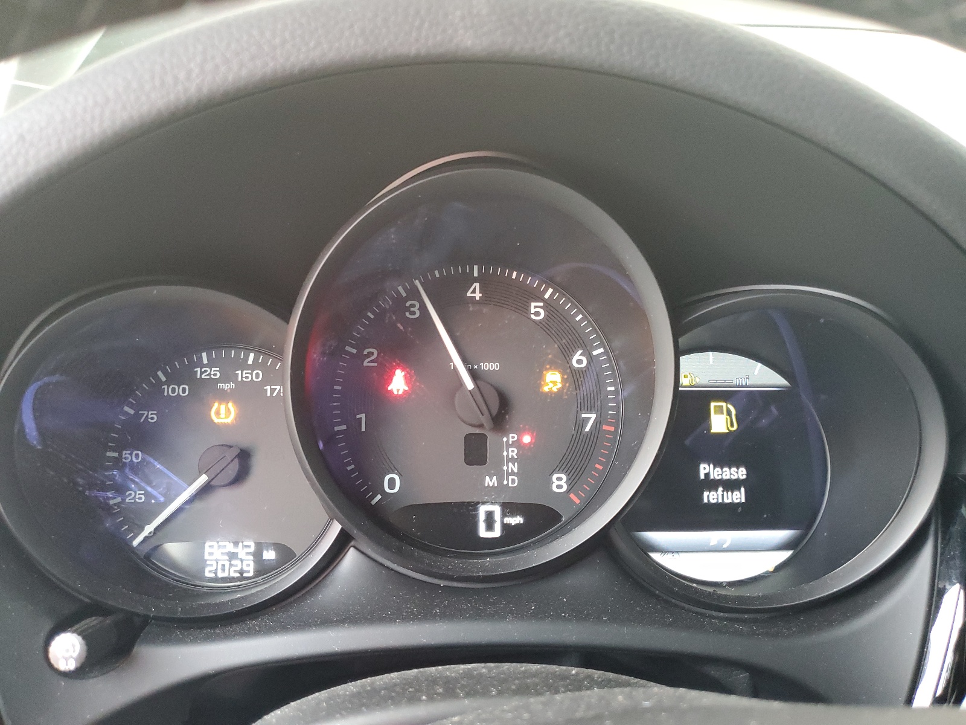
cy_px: 362
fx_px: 726
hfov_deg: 67.3
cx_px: 483
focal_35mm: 26
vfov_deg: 53.1
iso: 385
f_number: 1.5
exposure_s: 1/60.2
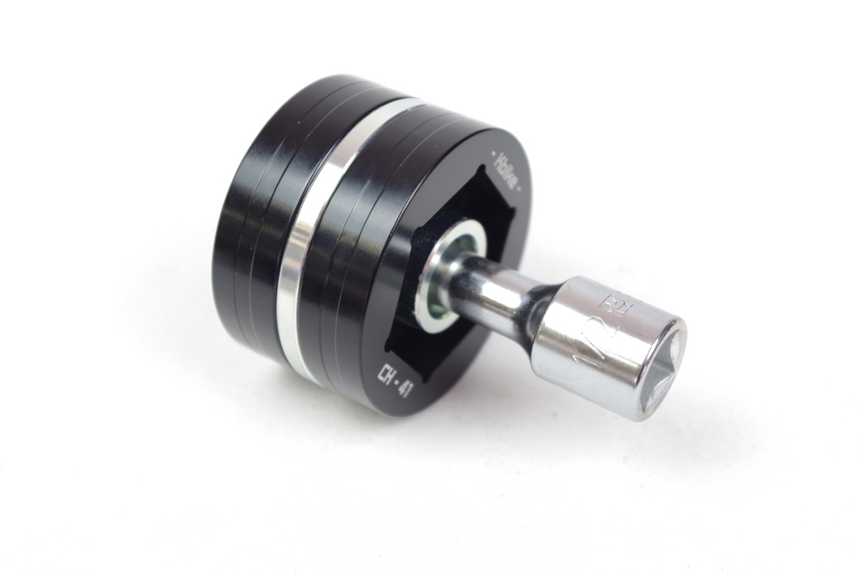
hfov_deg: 33.4
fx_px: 1438
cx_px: 432
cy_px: 288
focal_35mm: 60
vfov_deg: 22.6
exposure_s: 1/13
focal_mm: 40
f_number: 5
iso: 100
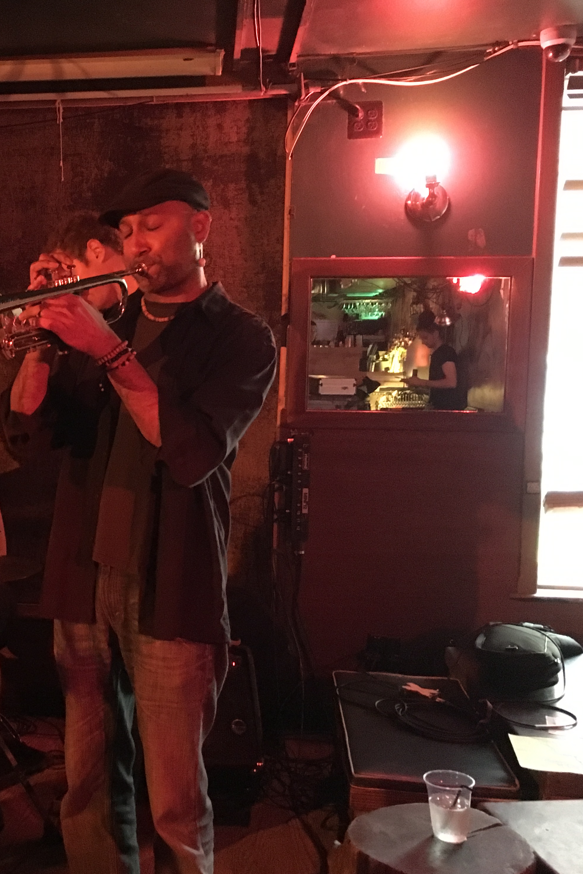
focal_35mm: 41
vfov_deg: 47.4
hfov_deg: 31.4
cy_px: 444
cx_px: 78
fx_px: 996
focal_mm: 4.15
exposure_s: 1/15
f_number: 2.2
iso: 1000
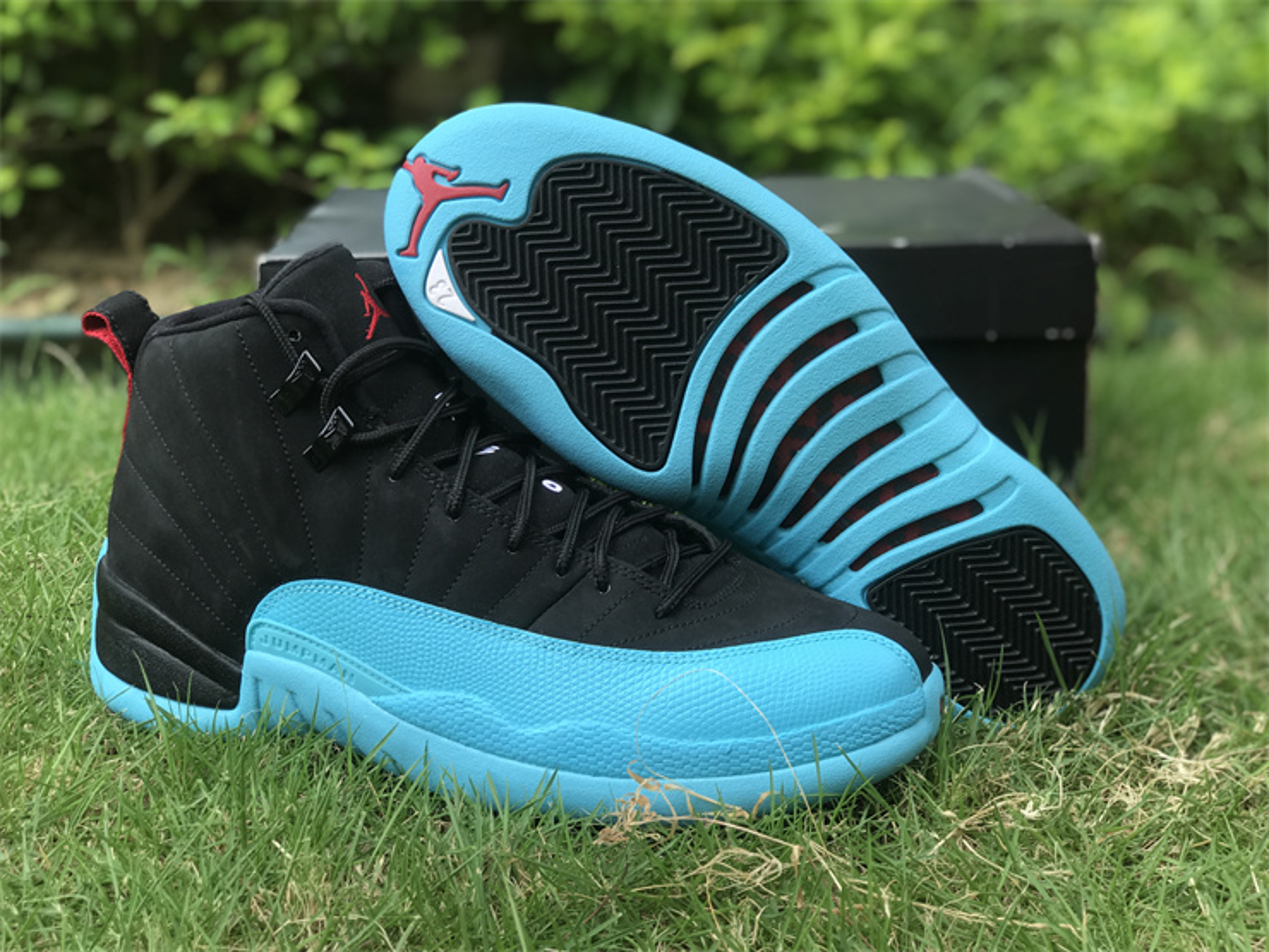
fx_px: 2090
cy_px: 476
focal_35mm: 57
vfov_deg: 25.7
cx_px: 634
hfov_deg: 33.8
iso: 20
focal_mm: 6.6
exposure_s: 1/132
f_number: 2.8
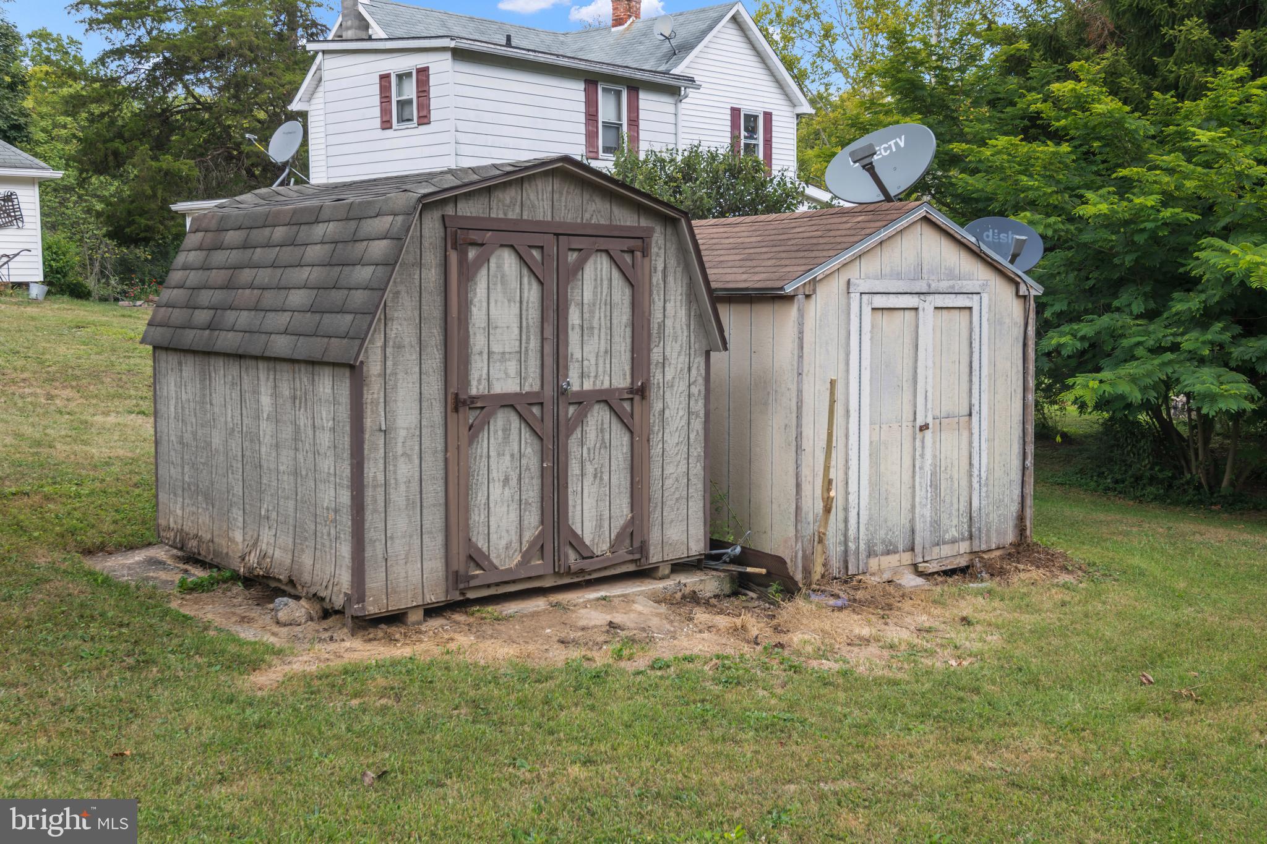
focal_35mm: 35
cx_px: 634
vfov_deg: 37.8
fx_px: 1232
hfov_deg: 54.4
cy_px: 422
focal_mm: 35
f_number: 11
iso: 125
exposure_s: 1/20
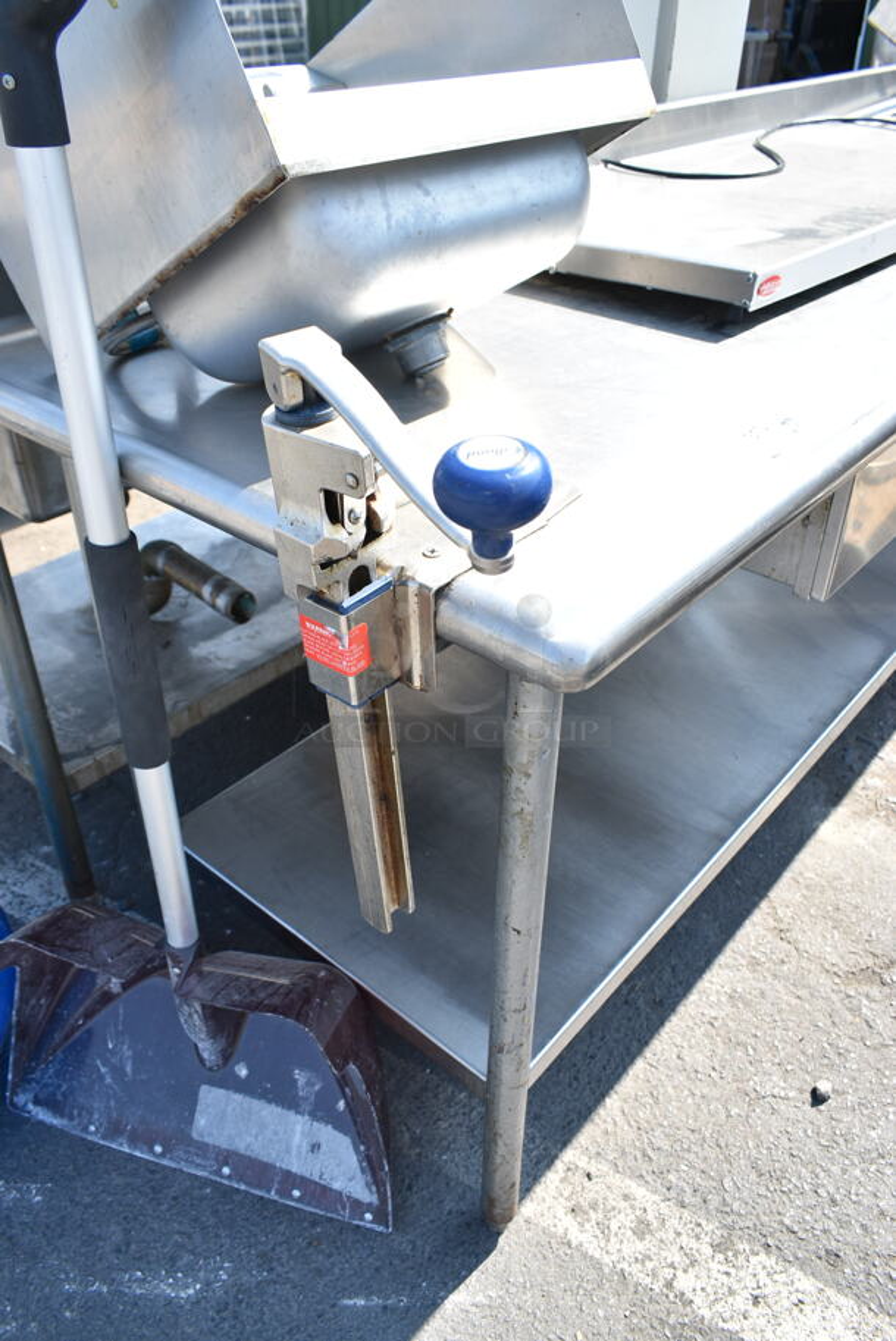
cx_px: 448
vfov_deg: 67.3
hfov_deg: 48.0
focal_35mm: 27
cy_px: 670
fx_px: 1006
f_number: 5.6
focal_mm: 18
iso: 100
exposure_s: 1/125
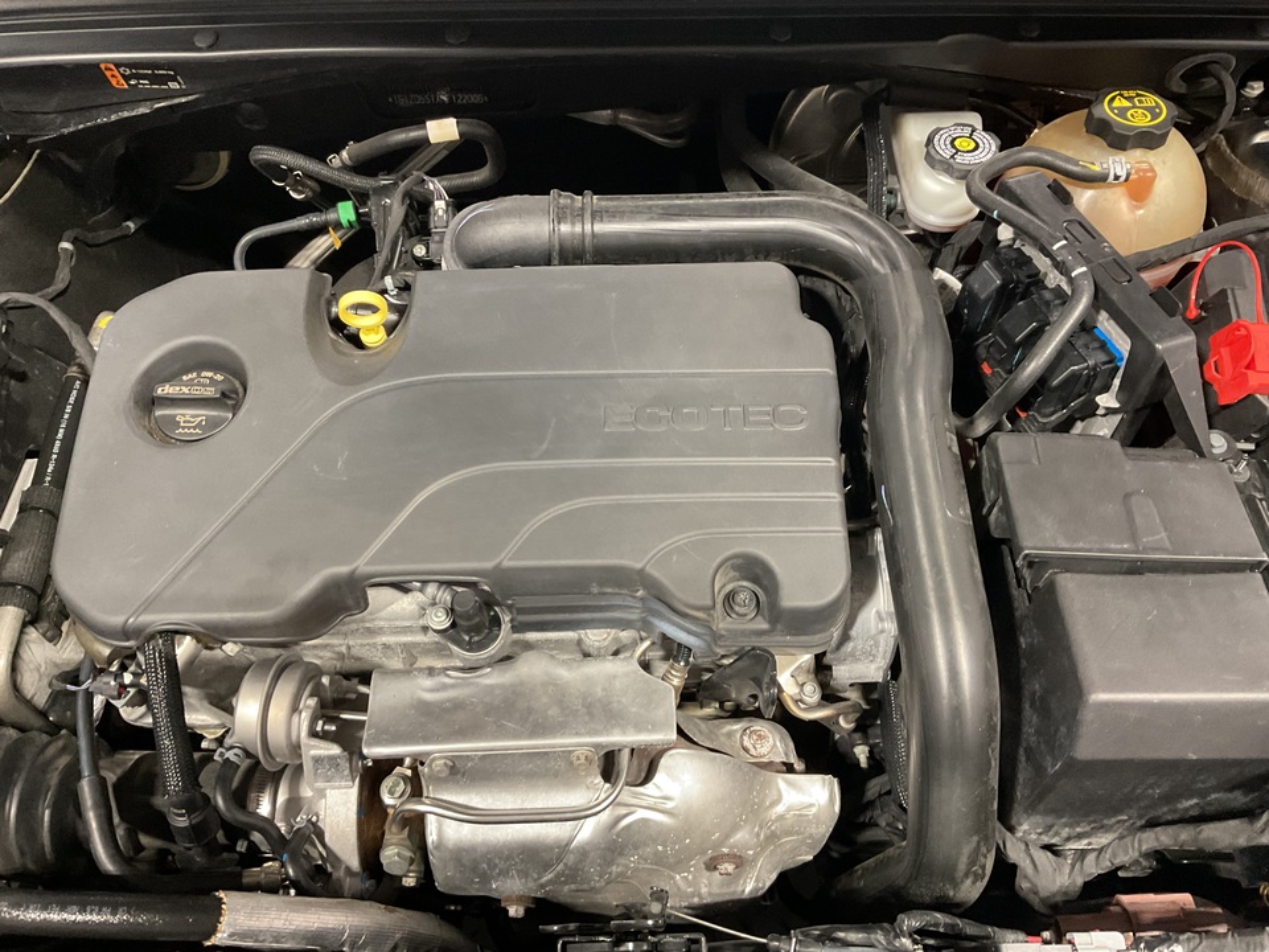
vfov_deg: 48.2
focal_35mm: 29
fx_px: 1063
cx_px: 634
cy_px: 476
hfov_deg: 61.7
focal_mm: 3
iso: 200
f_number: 1.8
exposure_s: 1/40
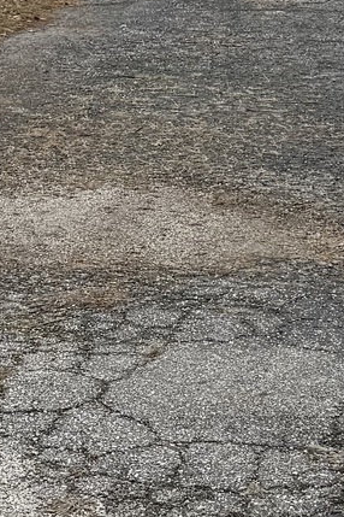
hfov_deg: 9.9
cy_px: -86
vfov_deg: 14.8
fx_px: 1921
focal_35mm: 134
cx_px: -203
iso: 80
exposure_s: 1/2000
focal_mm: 6.76
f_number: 1.78
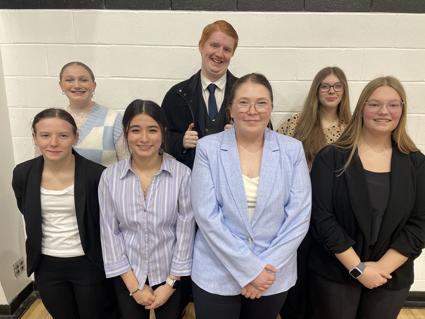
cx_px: 212
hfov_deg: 67.3
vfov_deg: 53.1
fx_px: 319
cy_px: 160
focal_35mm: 26
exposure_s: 1/60
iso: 80
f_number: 1.6
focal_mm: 4.2
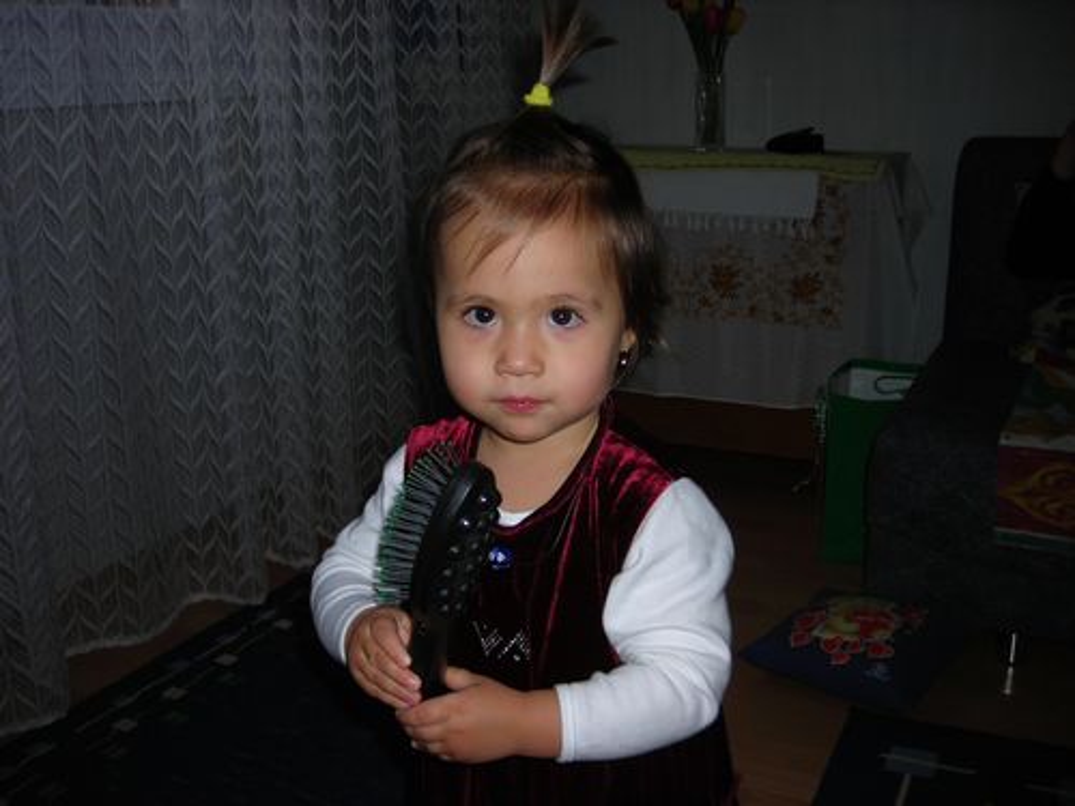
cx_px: 538
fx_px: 1180
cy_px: 403
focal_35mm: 38
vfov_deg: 37.7
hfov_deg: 49.0
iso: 50
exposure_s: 1/60.1
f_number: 3.2
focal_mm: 6.3
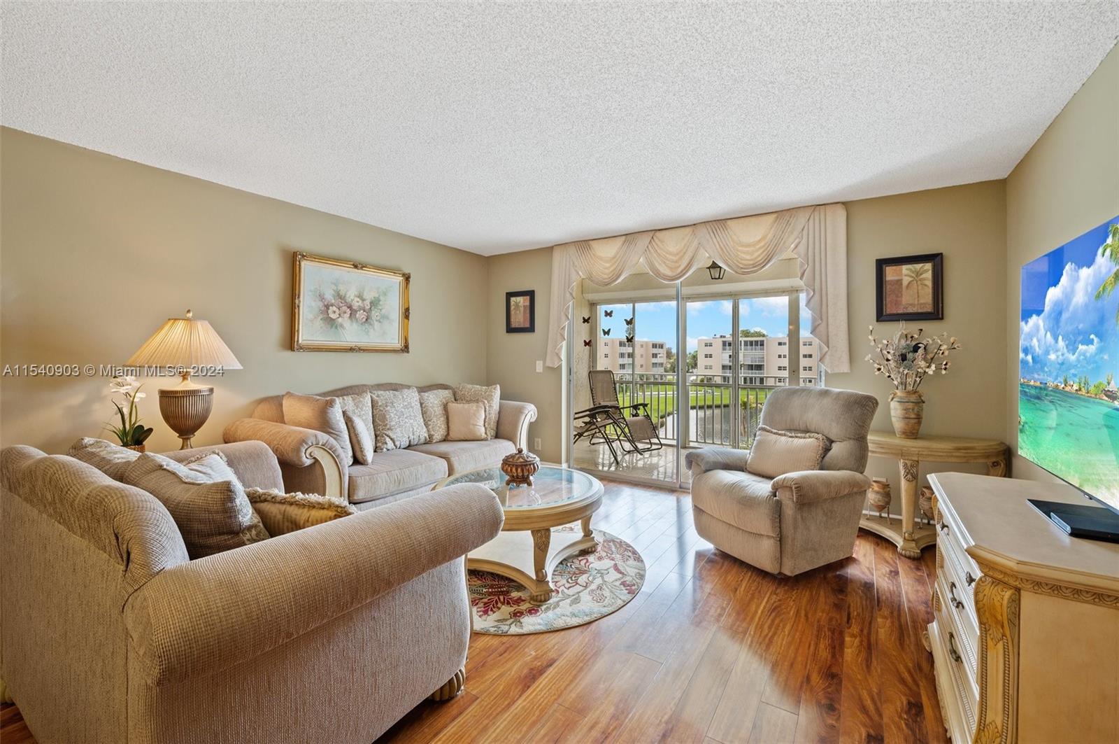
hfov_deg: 104.3
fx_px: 435
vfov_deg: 81.1
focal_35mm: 14
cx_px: 560
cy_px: 372
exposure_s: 1/8
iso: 200
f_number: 8
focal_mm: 14
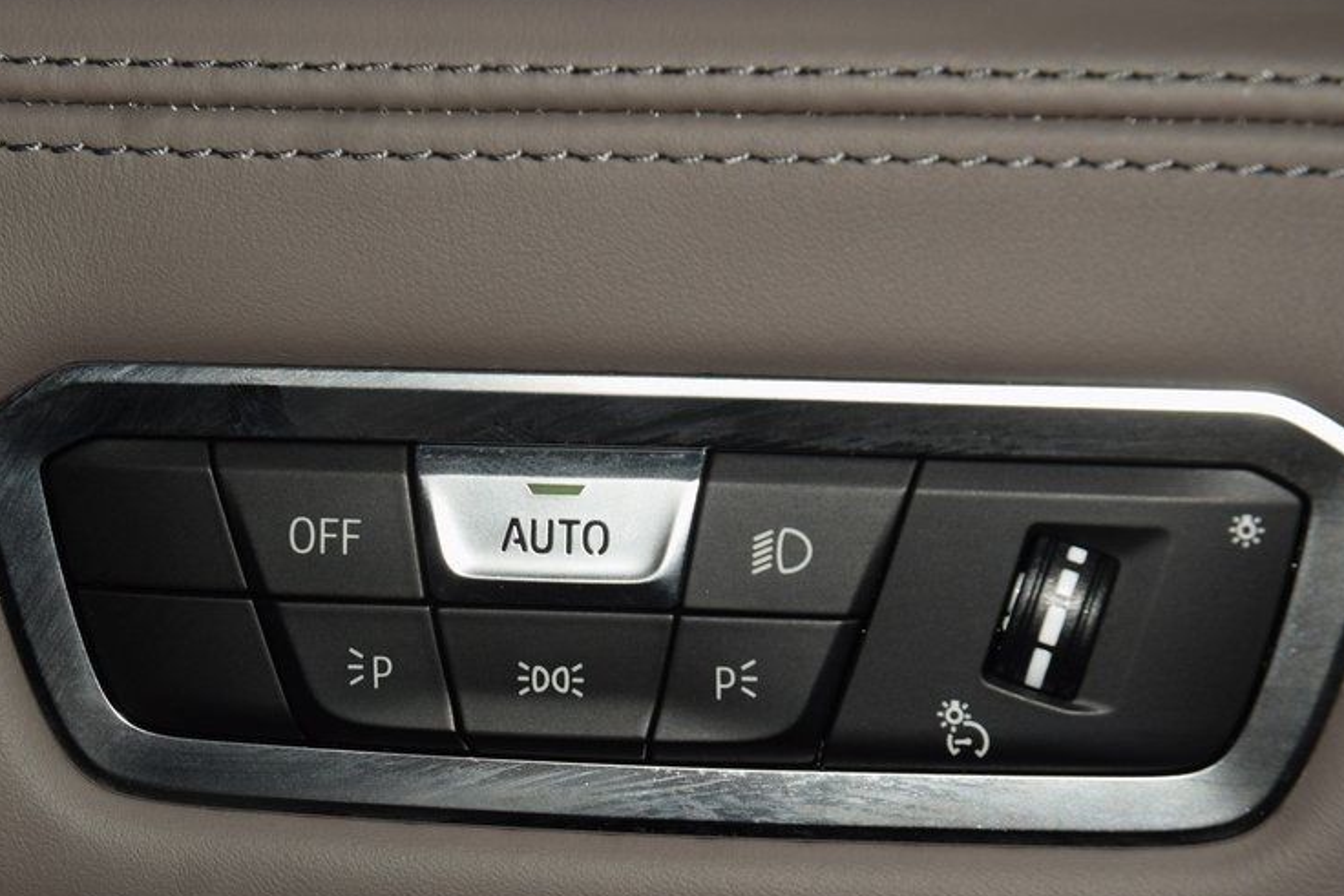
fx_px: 5451
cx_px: 550
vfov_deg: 9.4
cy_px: 581
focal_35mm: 146
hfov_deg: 14.0
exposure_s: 1/125
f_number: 8
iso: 100
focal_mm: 70
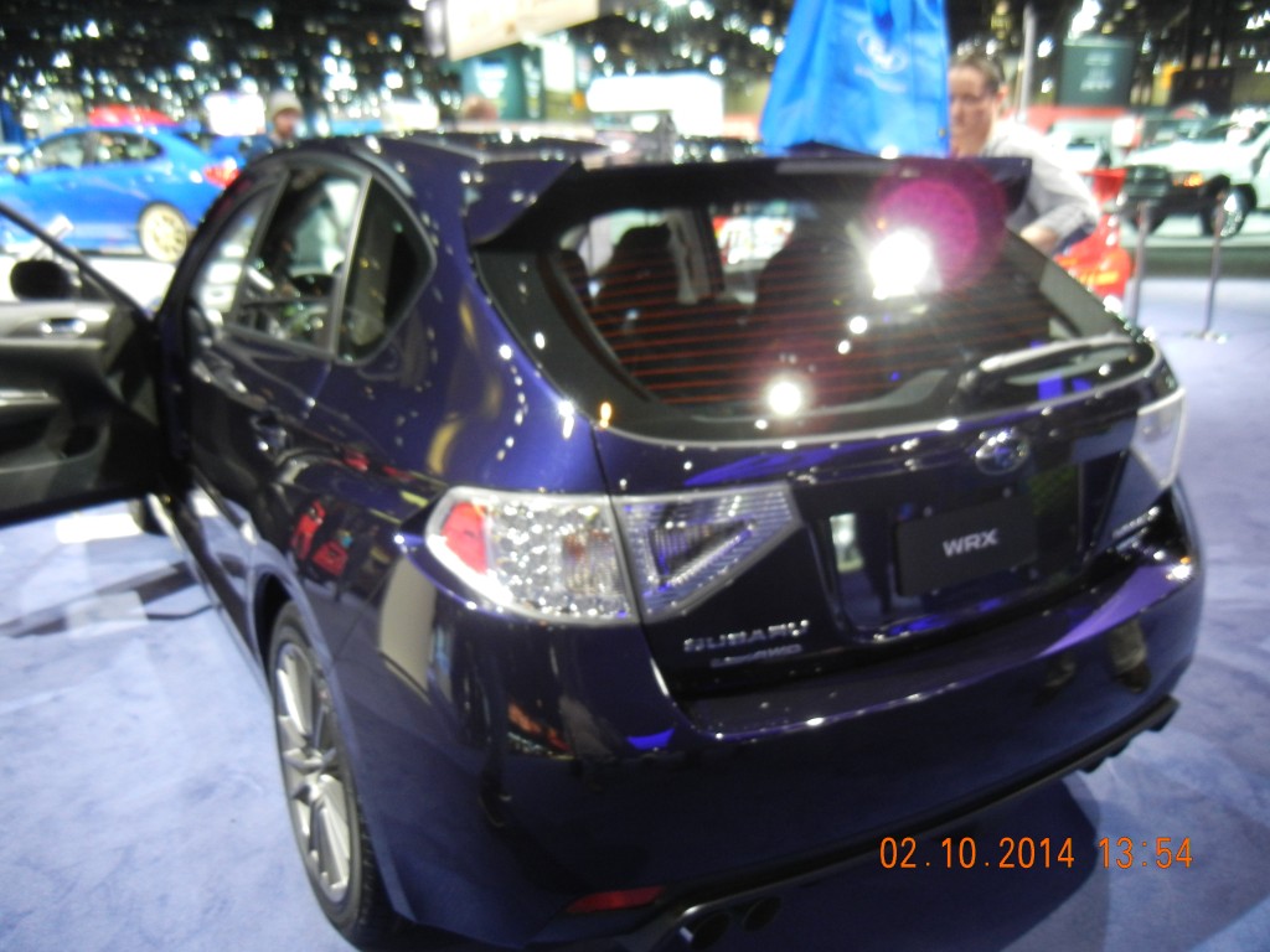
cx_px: 635
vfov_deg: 46.8
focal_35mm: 30
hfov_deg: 60.0
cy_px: 476
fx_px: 1101
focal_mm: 5.4
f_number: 3.5
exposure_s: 1/30
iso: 400
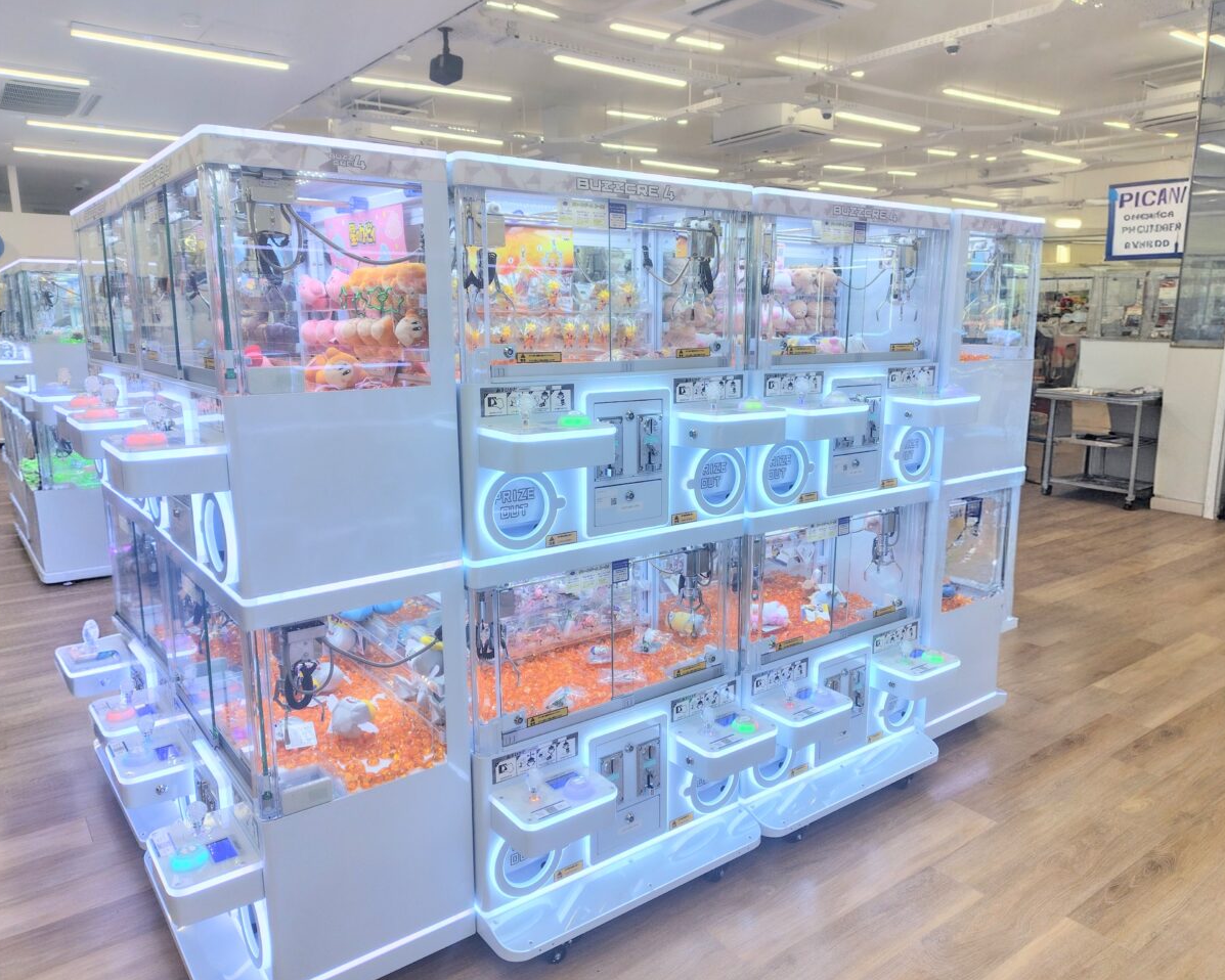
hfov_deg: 70.3
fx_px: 870
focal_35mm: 24
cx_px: 627
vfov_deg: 58.8
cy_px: 490
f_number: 1.9
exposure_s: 1/526
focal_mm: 5.6
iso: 50
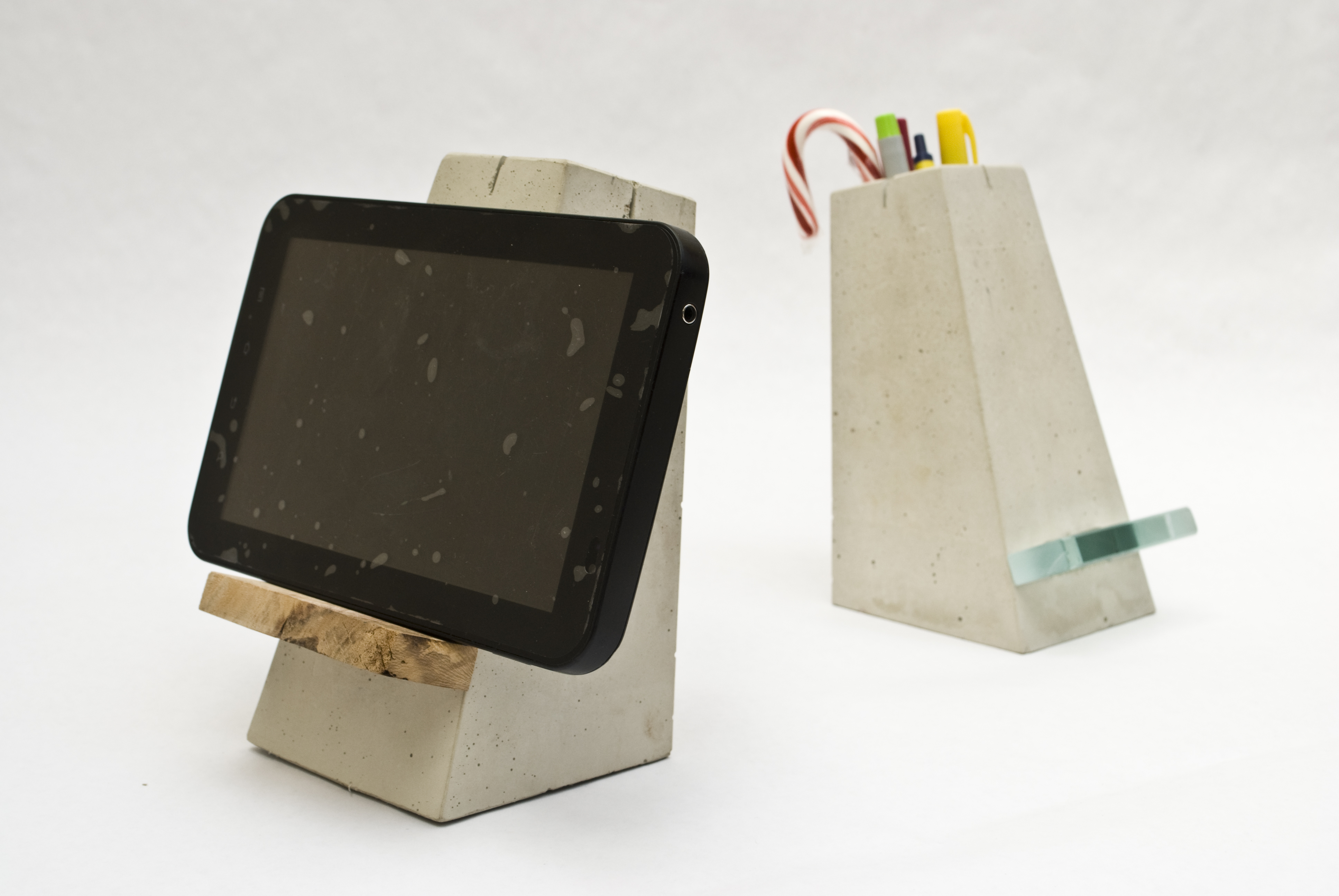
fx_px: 1955
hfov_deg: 37.8
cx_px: 670
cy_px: 448
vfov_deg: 25.8
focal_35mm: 52
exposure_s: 1/5
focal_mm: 35
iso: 200
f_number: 10
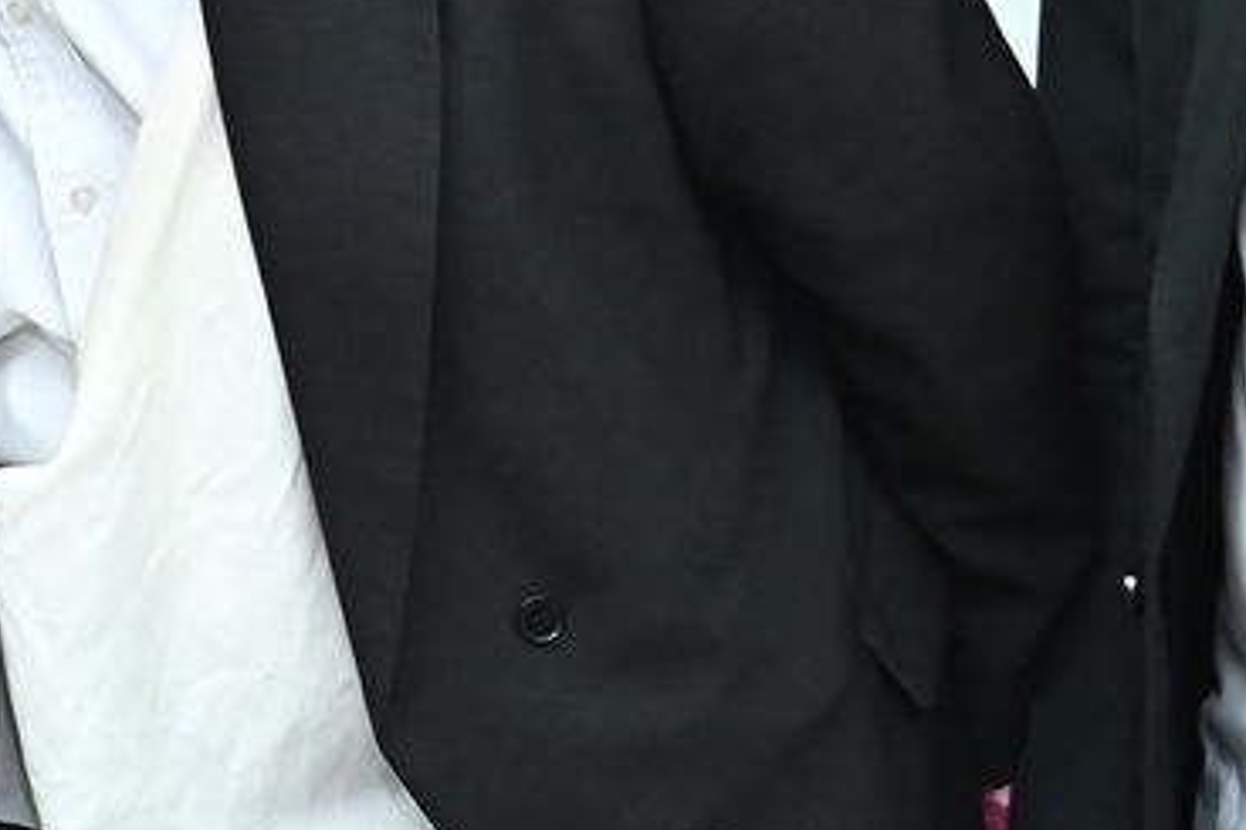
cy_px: 203
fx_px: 4082
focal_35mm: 118
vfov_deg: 11.6
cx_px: -1009
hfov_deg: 15.0
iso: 4000
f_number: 7.1
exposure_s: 1/200
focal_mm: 31
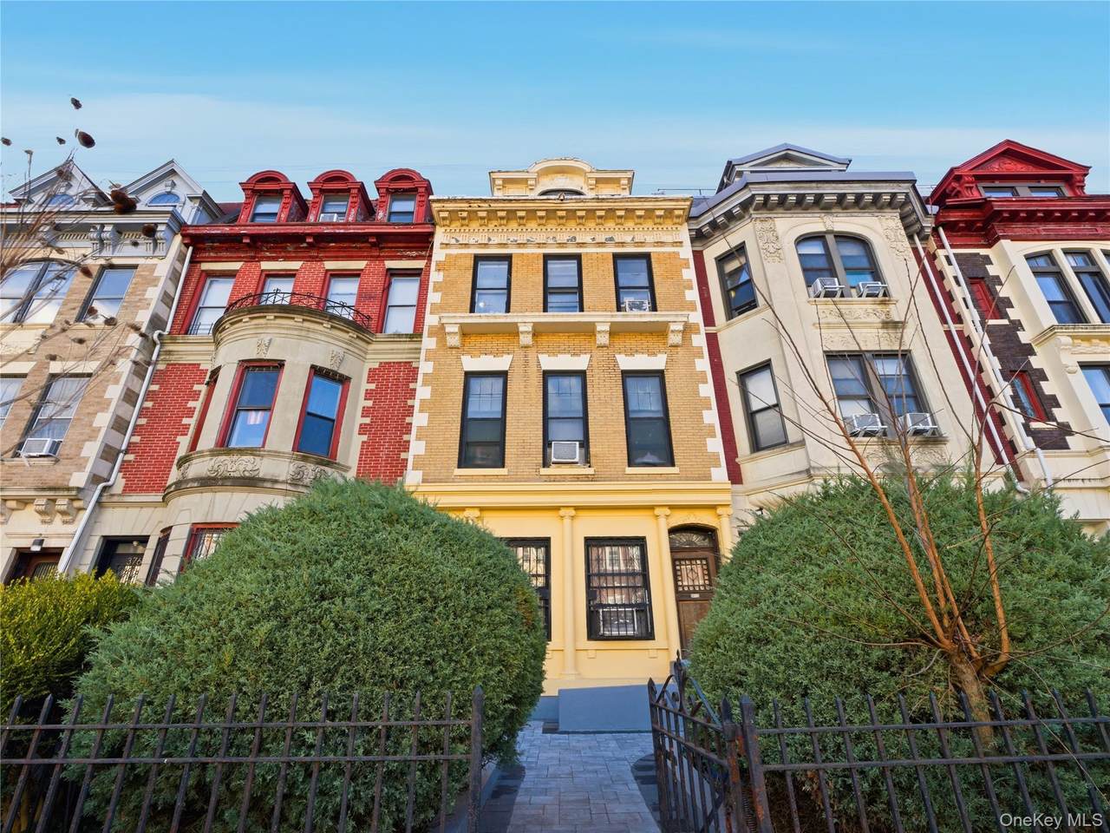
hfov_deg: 94.5
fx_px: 513
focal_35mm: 16
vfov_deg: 78.1
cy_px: 416
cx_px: 555
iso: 200
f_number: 8
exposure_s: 1/400
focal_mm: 8
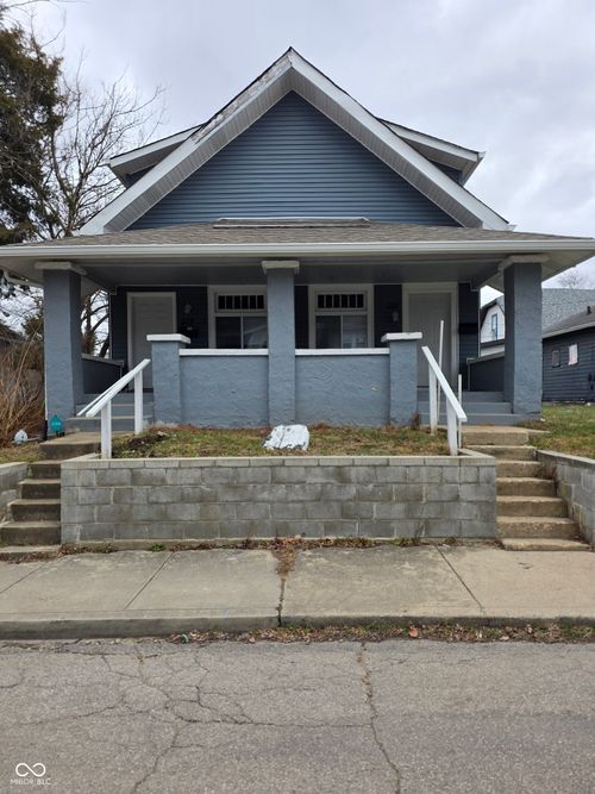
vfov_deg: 73.9
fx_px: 527
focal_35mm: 23
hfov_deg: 58.9
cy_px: 397
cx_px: 298
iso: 80
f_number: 1.7
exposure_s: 1/1212
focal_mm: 6.25
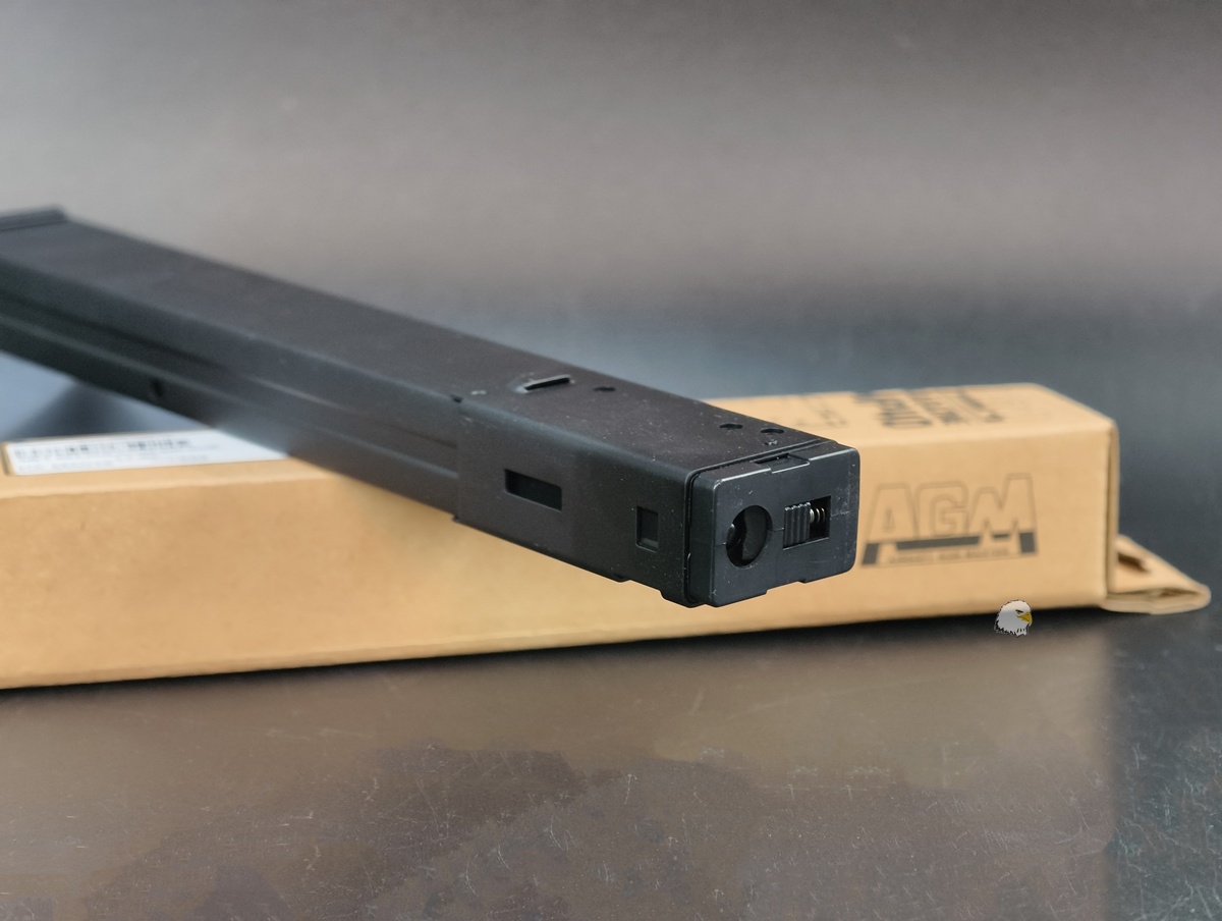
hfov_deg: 23.0
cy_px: 460
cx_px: 611
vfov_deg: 17.4
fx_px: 3005
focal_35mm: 85
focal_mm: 22.48
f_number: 2.67
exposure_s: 1/15
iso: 725
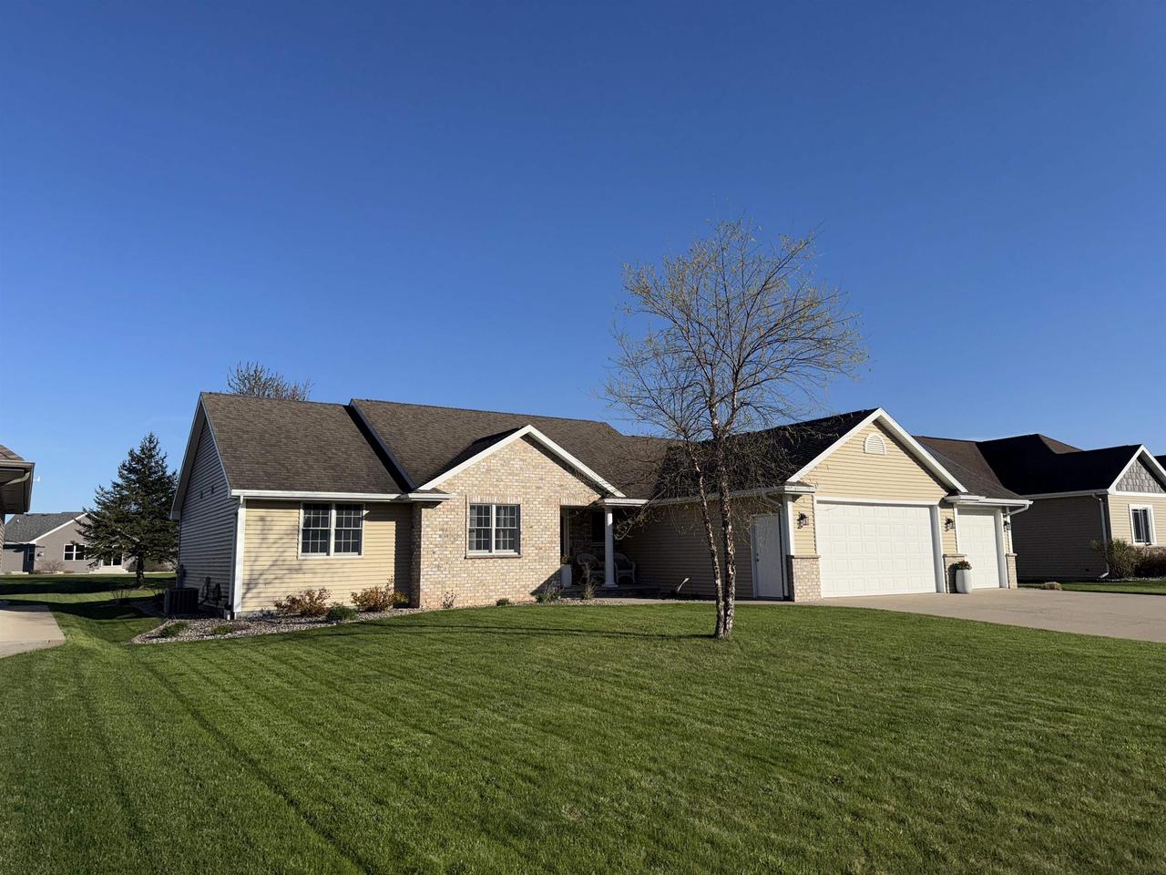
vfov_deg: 56.8
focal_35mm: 24
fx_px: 808
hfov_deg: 71.6
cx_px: 583
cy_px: 438
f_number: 1.78
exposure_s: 1/12346
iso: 50
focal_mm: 6.76
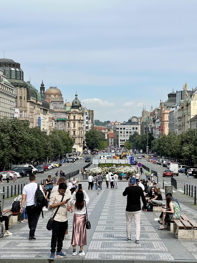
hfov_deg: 18.0
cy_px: 138
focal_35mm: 82
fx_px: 622
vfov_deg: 23.8
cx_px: 101
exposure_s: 1/1033
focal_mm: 9
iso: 32
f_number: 2.8
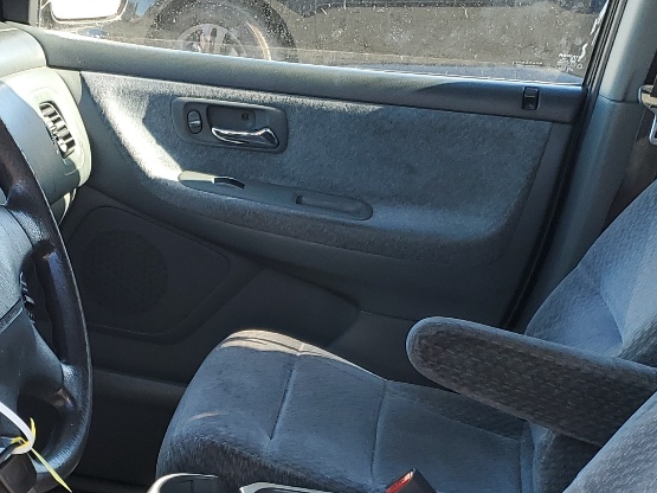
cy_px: 553
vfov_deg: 18.8
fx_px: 1423
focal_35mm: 75
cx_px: 211
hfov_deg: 25.8
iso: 50
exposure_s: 1/278
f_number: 1.5
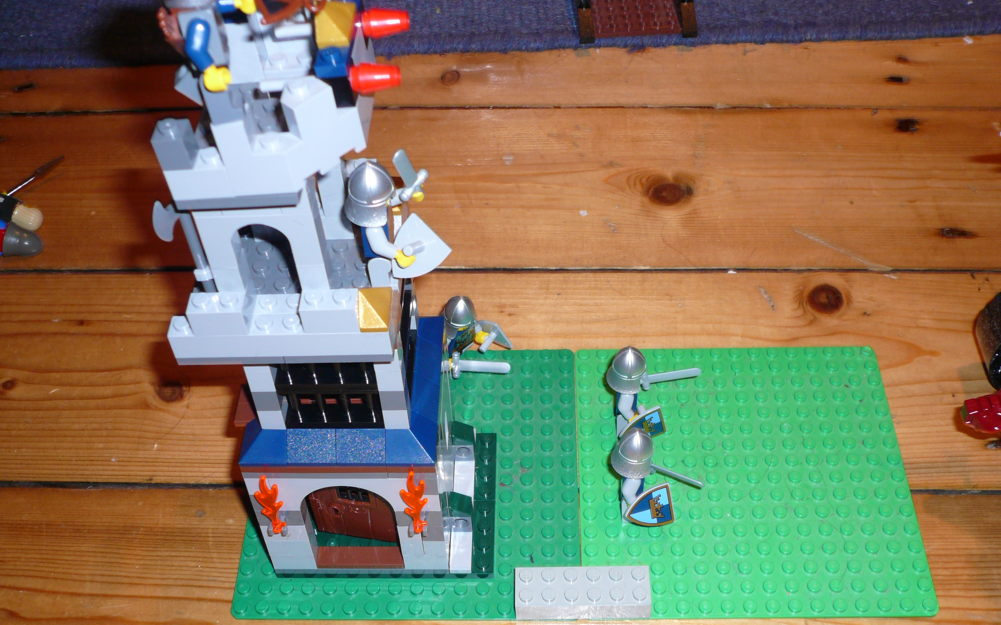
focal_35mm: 42
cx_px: 494
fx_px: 1146
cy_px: 337
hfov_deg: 47.2
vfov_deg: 30.5
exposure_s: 1/30
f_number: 3.2
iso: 100
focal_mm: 6.4
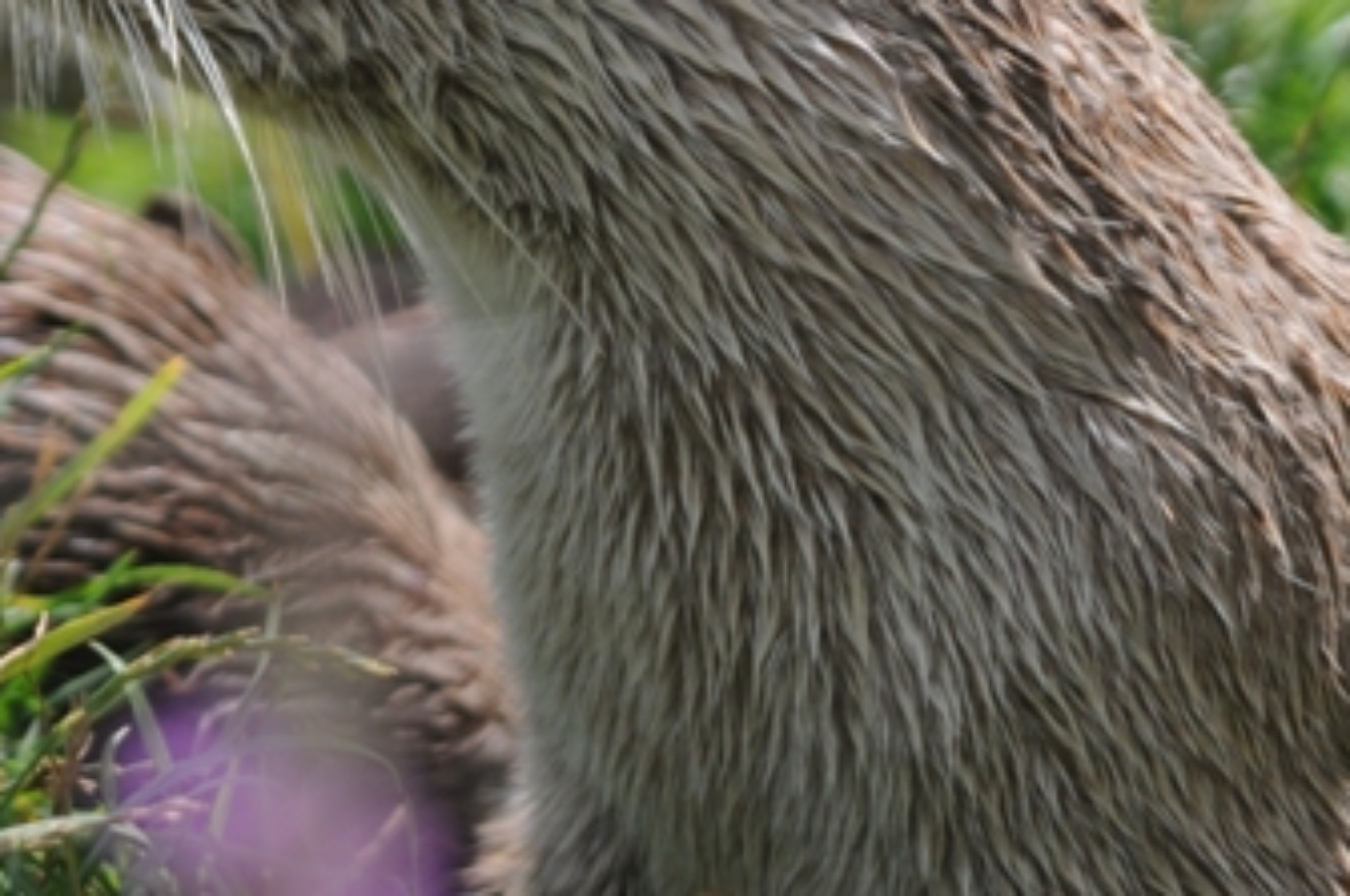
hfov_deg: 1.4
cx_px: 442
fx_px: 53547
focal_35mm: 1430
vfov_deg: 1.0
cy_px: 275
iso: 360
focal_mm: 400
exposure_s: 1/320
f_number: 5.6
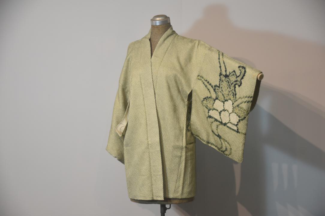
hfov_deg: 21.9
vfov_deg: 14.7
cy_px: 108
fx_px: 840
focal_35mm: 93
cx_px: 162
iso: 720
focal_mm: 62
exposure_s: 1/60
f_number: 5
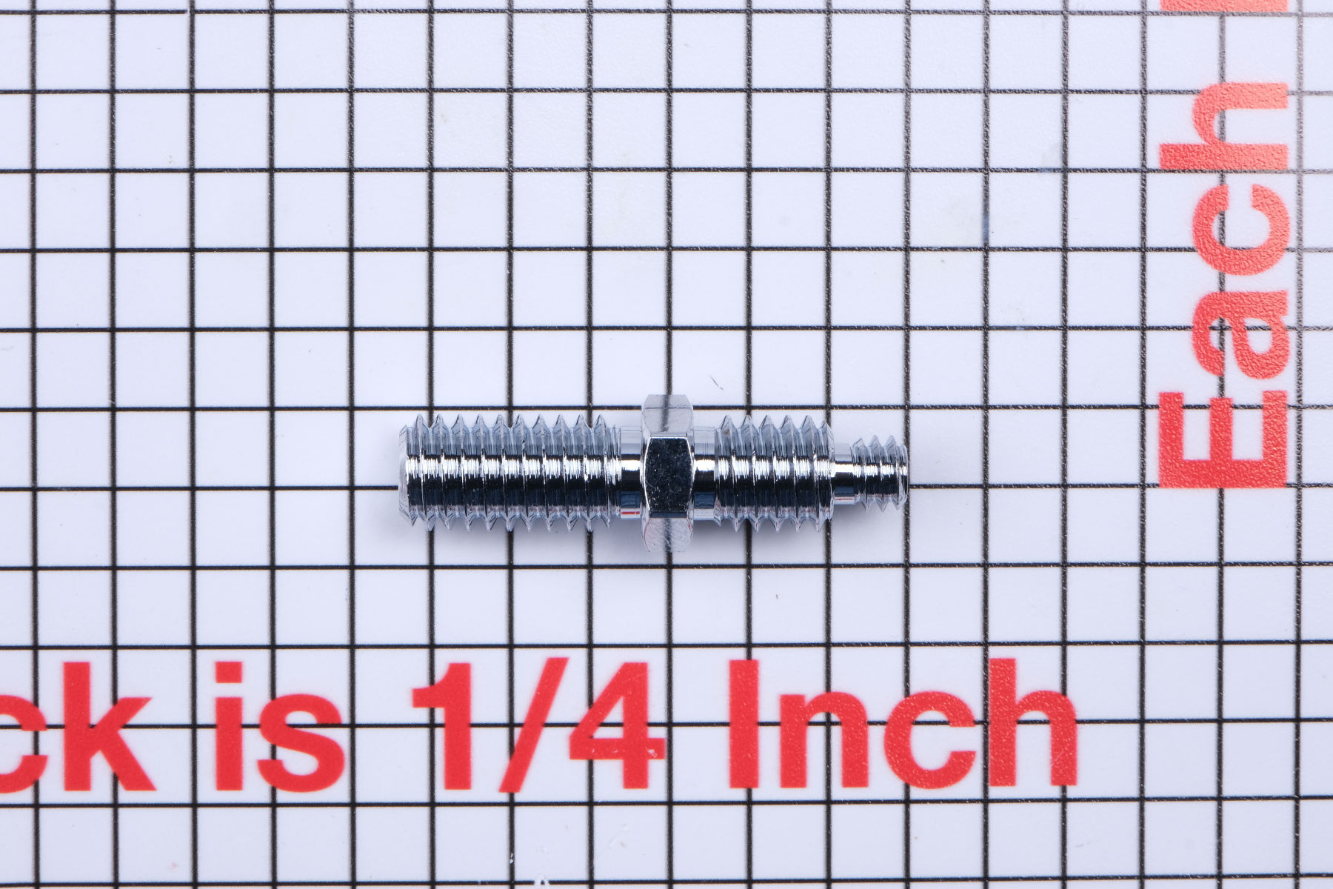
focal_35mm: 120
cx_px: 666
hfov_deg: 17.1
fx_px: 4443
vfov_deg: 11.4
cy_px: 444
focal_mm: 80
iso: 160
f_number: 18
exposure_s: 1/125
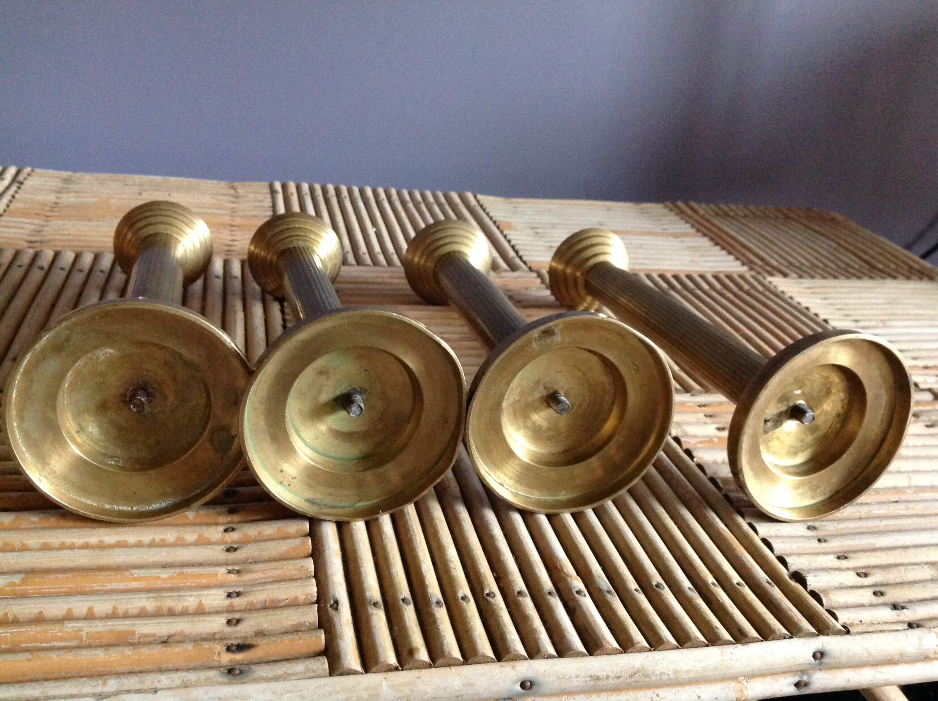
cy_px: 350
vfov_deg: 40.6
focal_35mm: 35
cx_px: 469
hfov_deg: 52.7
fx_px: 947
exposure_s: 1/15
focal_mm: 4.28
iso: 500
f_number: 2.4
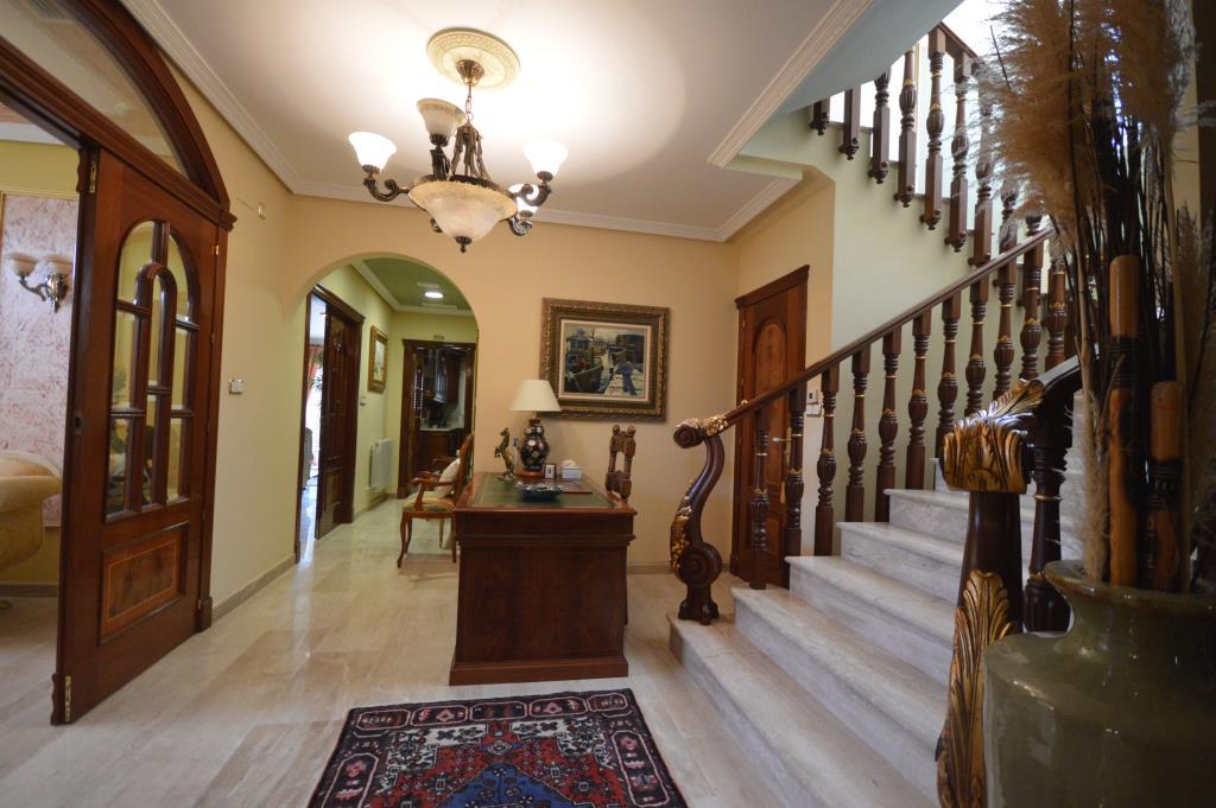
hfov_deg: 100.4
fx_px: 506
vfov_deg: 77.2
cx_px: 608
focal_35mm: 15
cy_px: 404
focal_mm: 10
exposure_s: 1/60
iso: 2200
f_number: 4
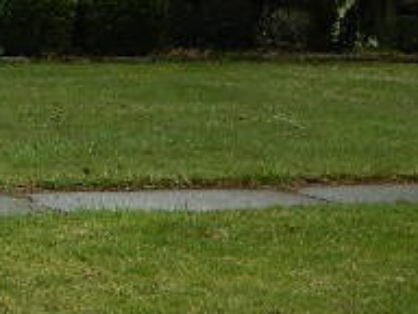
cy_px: -105
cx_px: -161
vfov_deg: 9.3
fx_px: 1896
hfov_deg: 12.1
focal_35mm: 157
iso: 140
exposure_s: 1/400
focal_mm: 8.4
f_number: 3.6
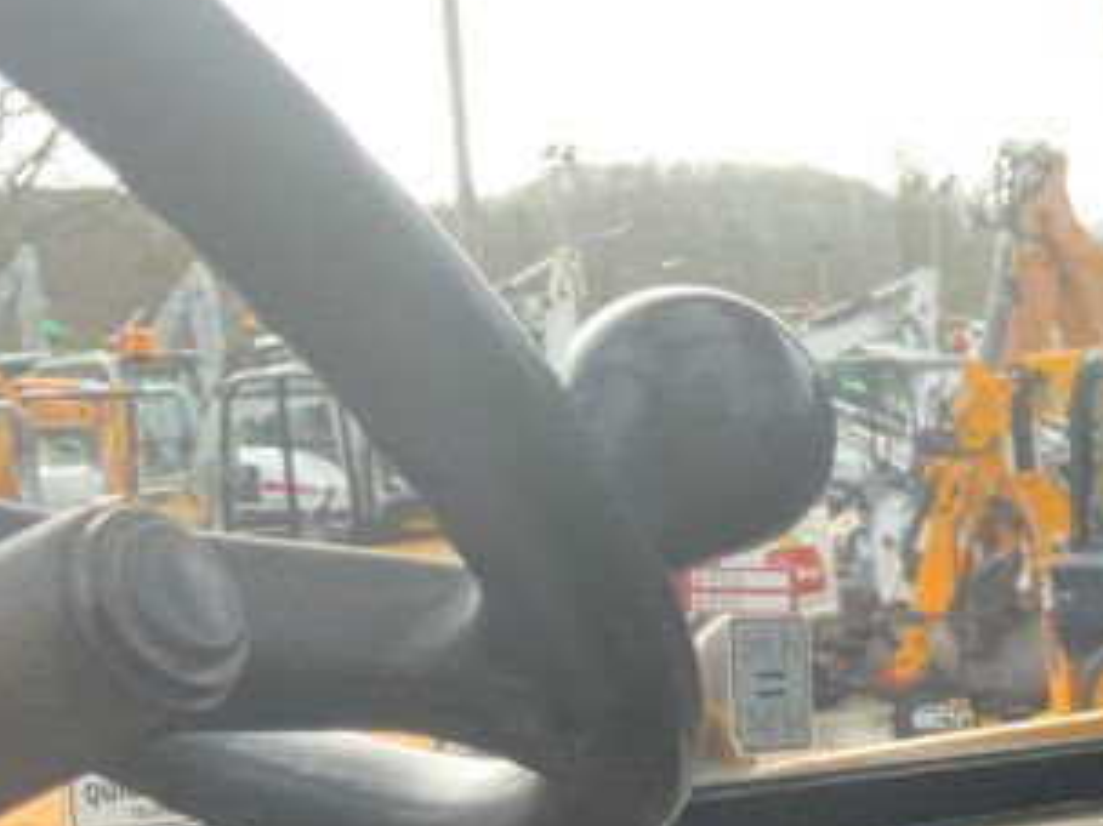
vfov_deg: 14.7
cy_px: 932
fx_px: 3121
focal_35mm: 98
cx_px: 1827
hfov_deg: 17.3
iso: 20
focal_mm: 3
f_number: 1.8
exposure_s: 1/122
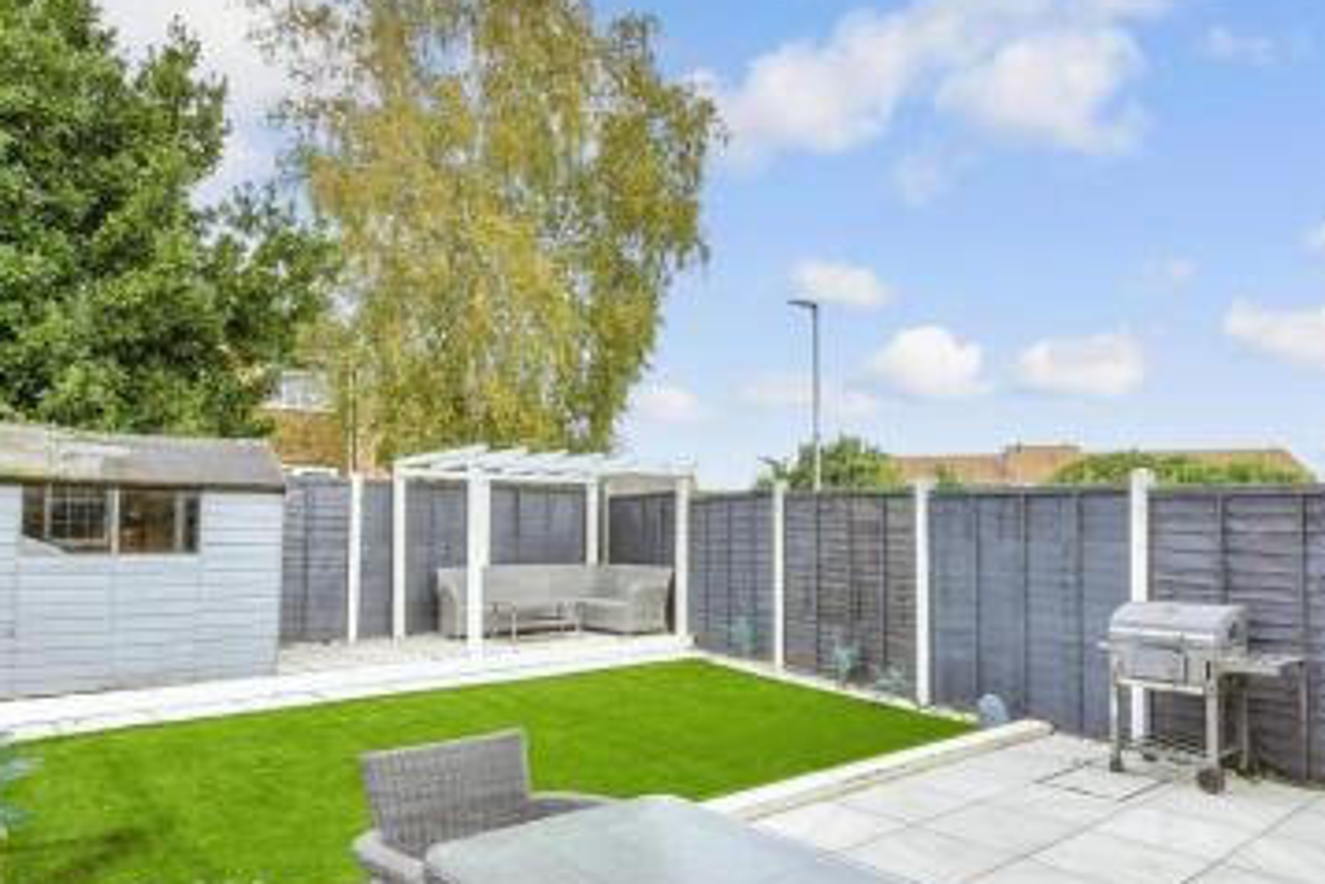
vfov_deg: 61.6
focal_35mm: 20
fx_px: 736
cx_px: 690
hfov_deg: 83.9
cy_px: 507
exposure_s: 1/60
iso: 160
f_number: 8
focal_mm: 10
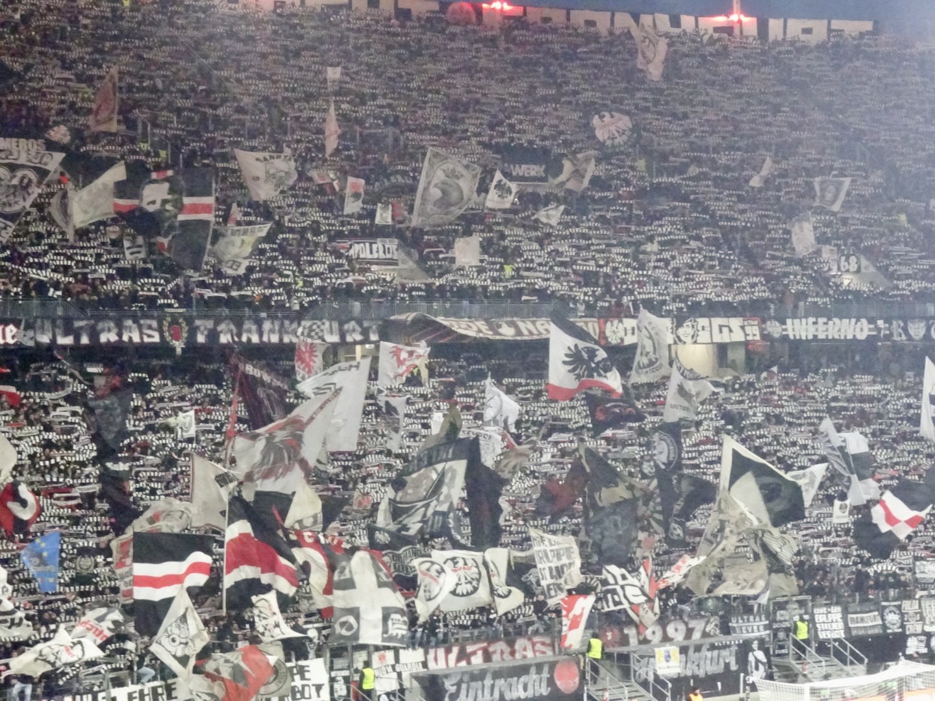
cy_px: 350
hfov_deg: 19.6
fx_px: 2701
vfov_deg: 14.8
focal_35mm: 100
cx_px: 468
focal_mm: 17.01
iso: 3200
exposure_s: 1/125
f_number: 5
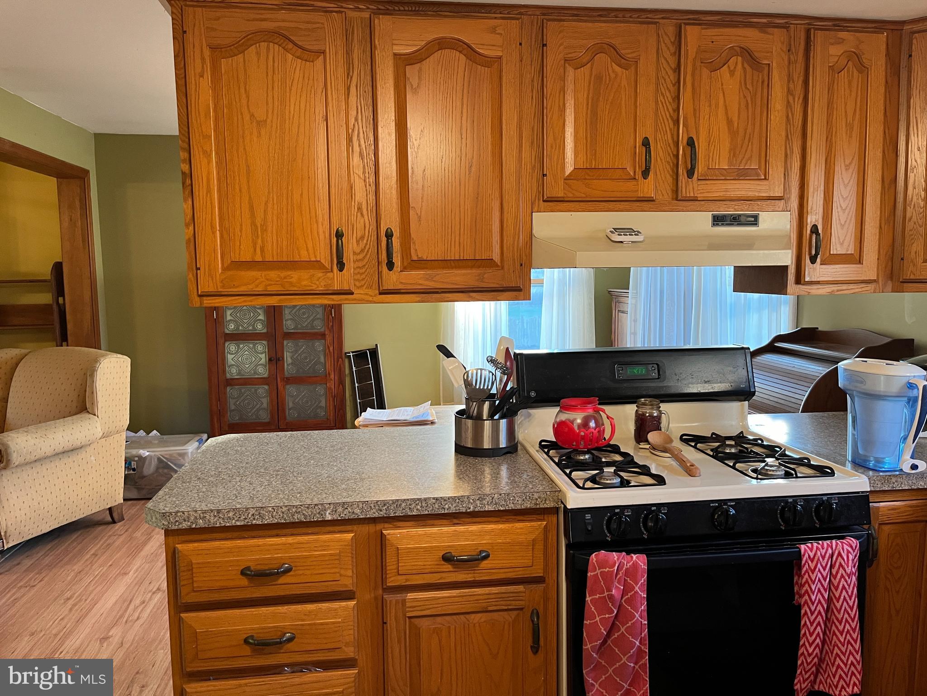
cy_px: 348
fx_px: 696
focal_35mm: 26
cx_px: 464
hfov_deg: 67.3
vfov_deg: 53.1
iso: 160
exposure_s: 1/60
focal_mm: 5.1
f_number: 1.6
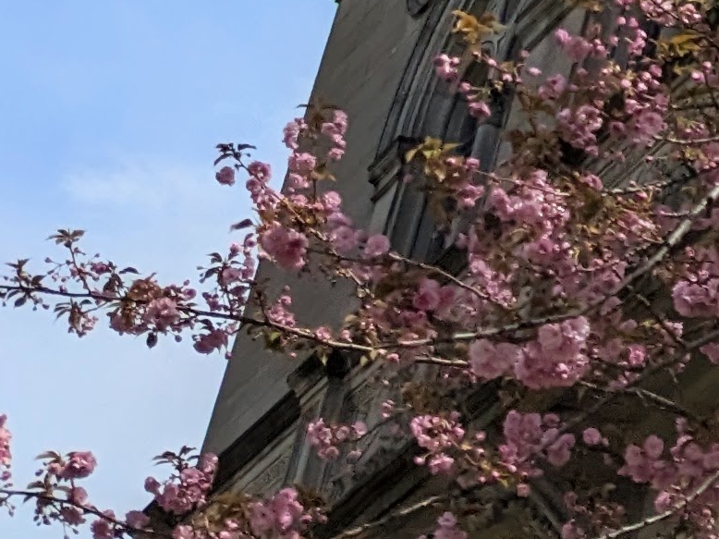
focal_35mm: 140
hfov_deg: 11.6
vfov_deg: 10.1
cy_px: -353
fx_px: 2907
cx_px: 1719
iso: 66
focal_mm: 4.38
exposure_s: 1/5848
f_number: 1.73
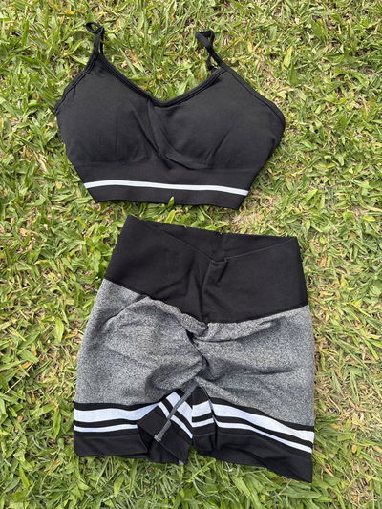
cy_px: 254
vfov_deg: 71.6
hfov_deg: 56.8
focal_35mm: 24
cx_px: 191
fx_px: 353
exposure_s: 1/297
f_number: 1.78
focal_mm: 6.76
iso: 80
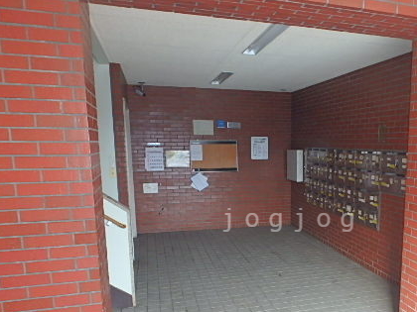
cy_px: 220
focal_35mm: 32
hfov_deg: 55.2
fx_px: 385
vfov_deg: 43.2
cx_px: 291
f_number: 3.5
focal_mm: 3.7
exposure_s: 1/50
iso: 200
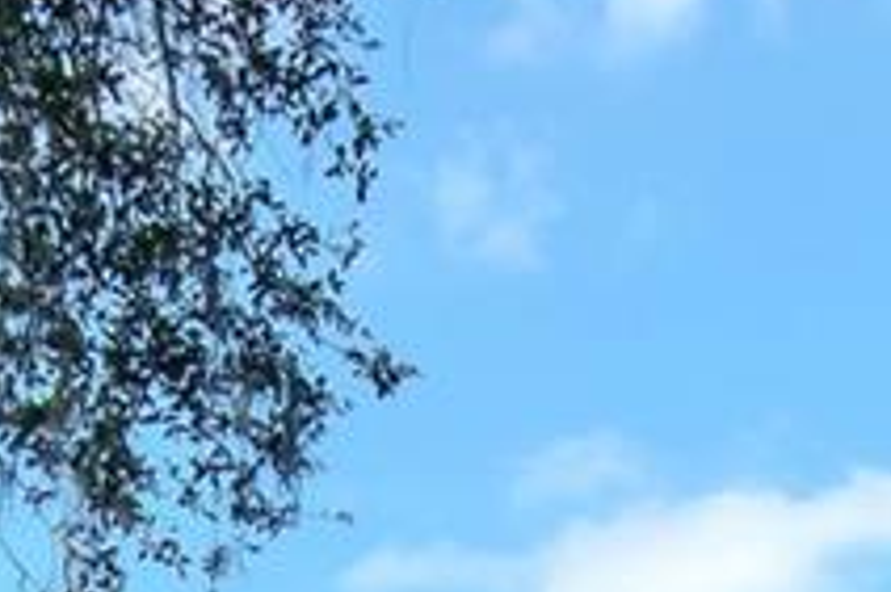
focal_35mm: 125
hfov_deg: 16.4
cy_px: 1570
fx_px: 3086
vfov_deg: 9.4
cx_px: 319
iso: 1000
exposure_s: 1/1000
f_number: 10
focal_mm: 11
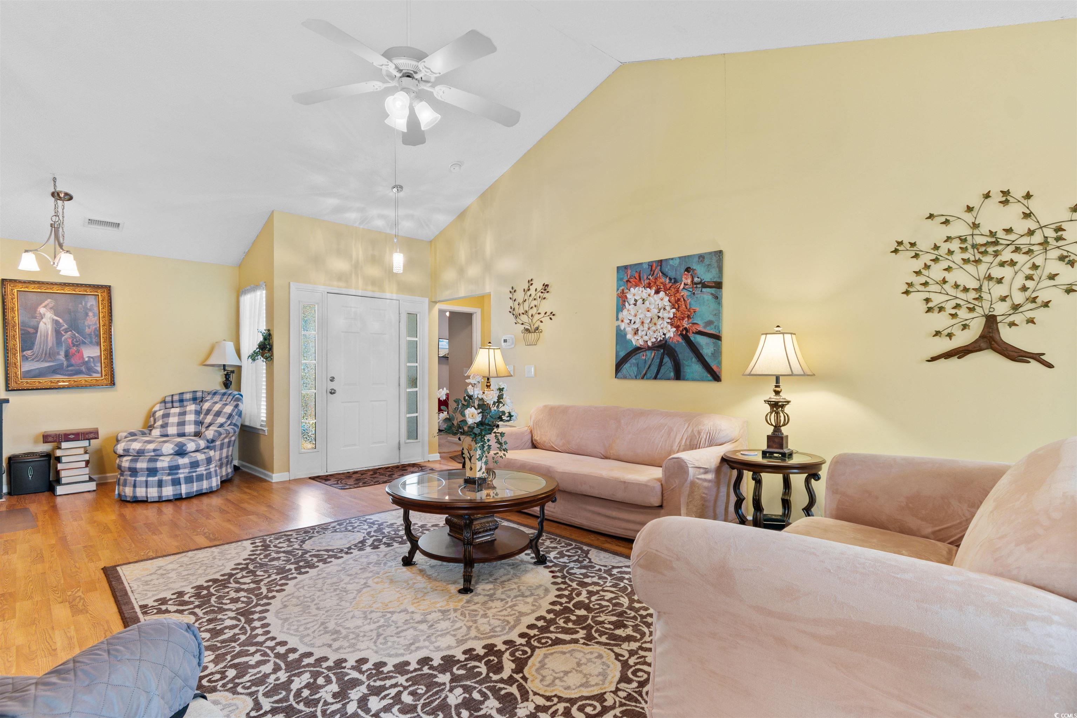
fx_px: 509
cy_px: 359
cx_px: 538
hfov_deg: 93.3
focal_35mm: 17
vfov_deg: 70.4
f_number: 4.8
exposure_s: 1/2
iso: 100
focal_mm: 11.5
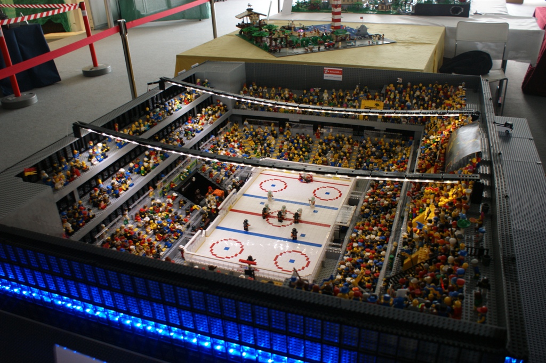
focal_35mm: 30
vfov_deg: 43.5
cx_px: 273
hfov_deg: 62.0
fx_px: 455
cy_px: 182
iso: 400
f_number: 4
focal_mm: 20
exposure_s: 1/15
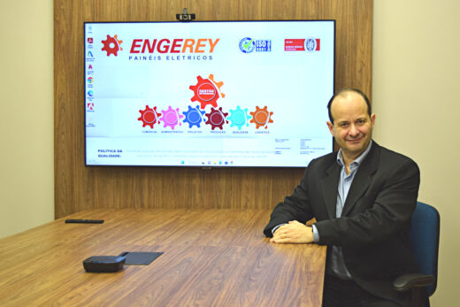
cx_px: 230
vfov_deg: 29.0
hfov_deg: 42.3
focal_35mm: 46
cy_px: 154
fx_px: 594
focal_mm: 31
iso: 400
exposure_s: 1/80
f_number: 4.2
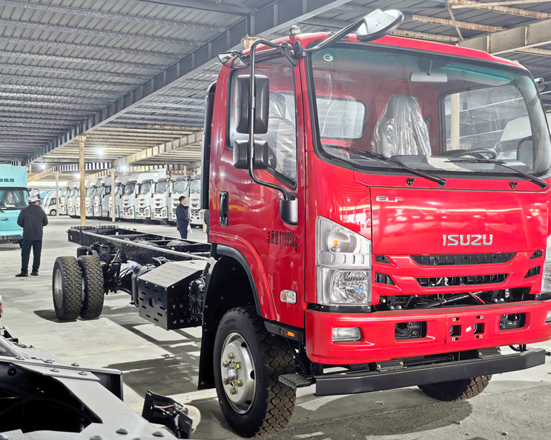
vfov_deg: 36.5
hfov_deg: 44.8
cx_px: 279
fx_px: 668
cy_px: 219
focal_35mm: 41
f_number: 1.4
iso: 400
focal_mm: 5.75
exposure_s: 1/33.3
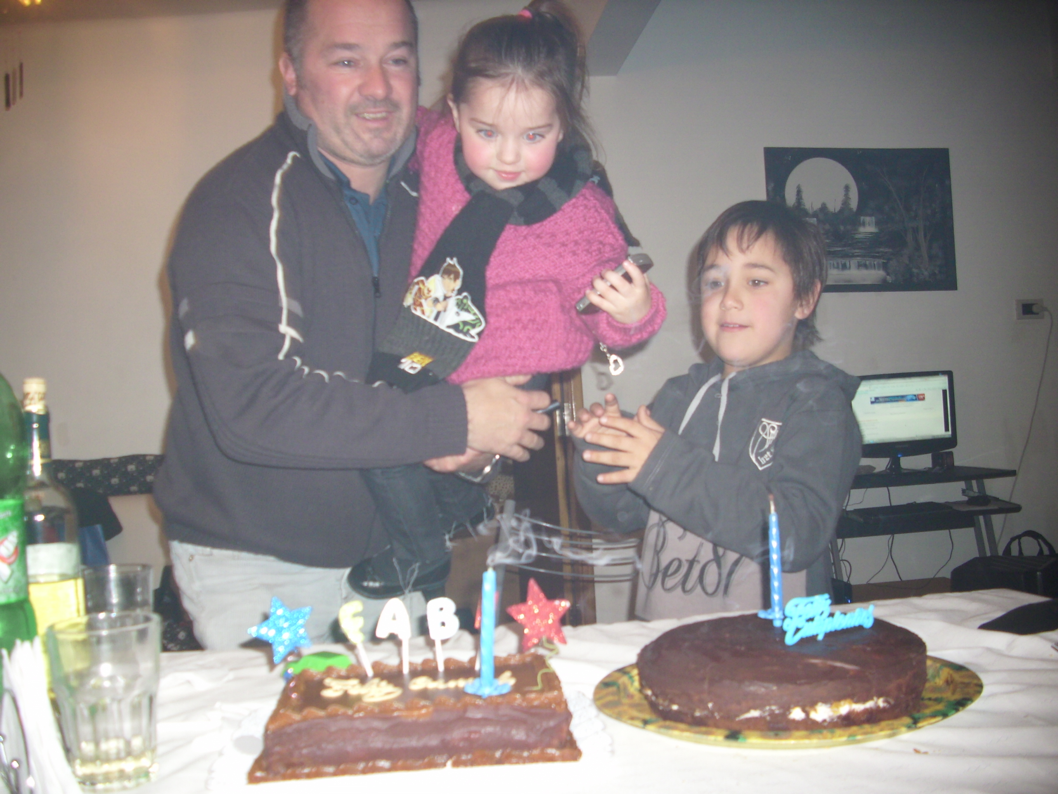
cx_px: 529
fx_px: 947
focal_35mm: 31
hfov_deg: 58.4
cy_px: 397
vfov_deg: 45.4
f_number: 2.8
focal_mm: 6.2
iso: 100
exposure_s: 1/30
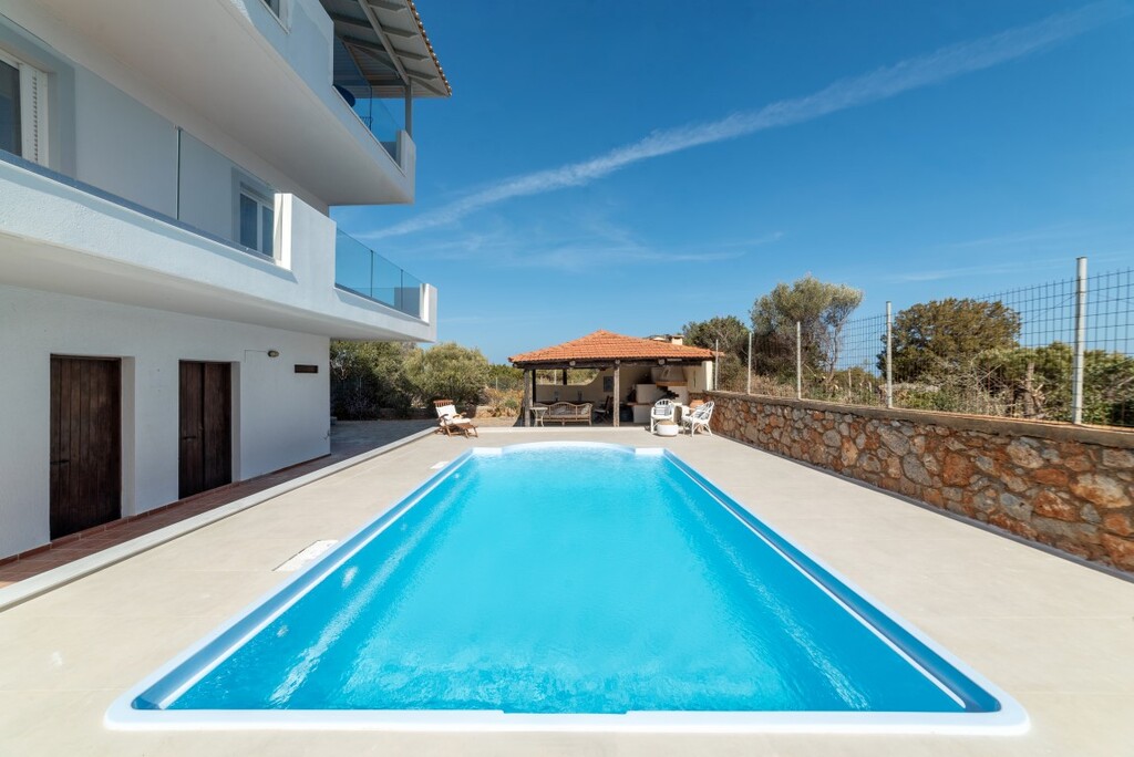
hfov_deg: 104.2
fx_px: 441
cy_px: 378
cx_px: 567
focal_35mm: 14
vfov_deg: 81.3
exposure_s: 1/320
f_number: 10
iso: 100
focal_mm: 14
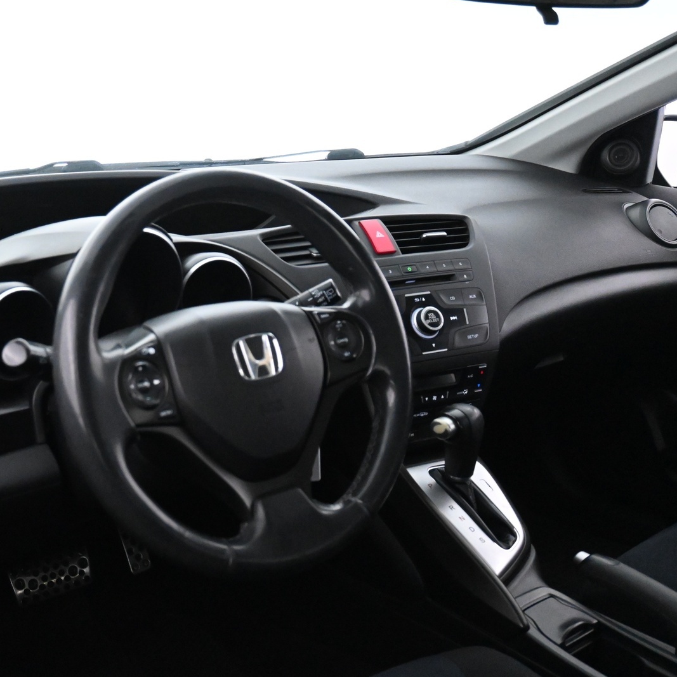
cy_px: 341
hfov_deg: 40.5
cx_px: 199
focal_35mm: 41
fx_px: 899
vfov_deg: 41.3
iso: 6400
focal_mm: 21
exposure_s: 1/100
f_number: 4
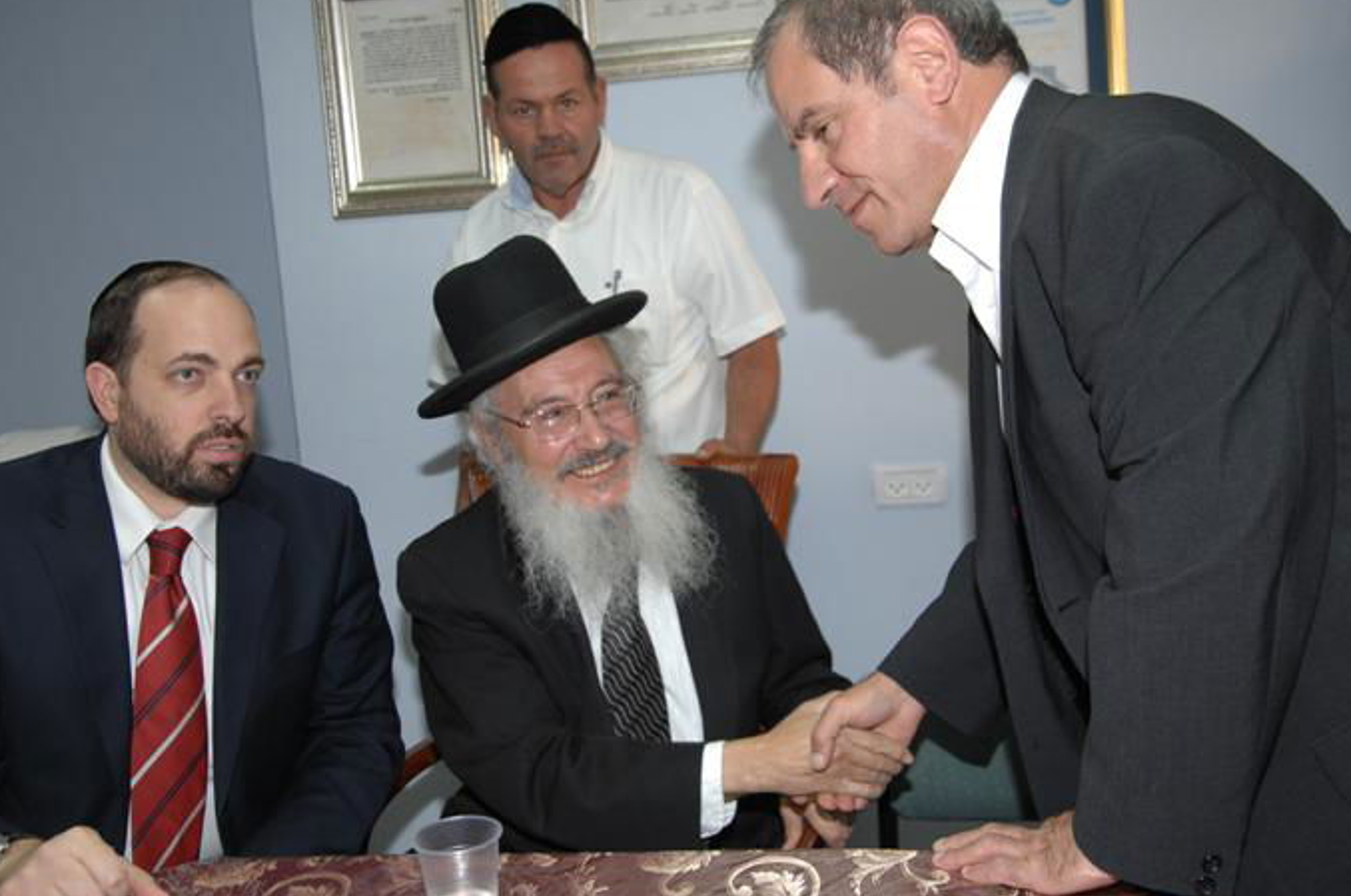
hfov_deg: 49.6
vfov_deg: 34.1
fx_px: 1461
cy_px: 420
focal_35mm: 39
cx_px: 661
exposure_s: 1/60
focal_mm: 22
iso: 200
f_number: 4
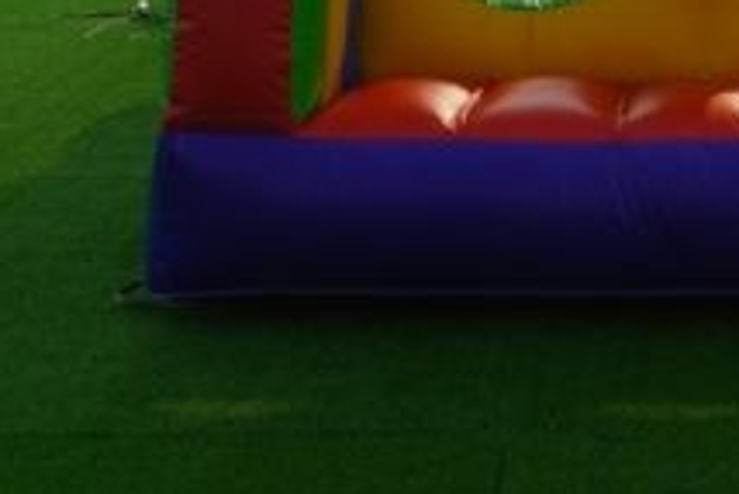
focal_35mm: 115
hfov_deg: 17.3
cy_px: -299
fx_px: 2362
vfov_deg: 11.3
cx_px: 760
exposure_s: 1/160
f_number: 10
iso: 100
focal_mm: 16
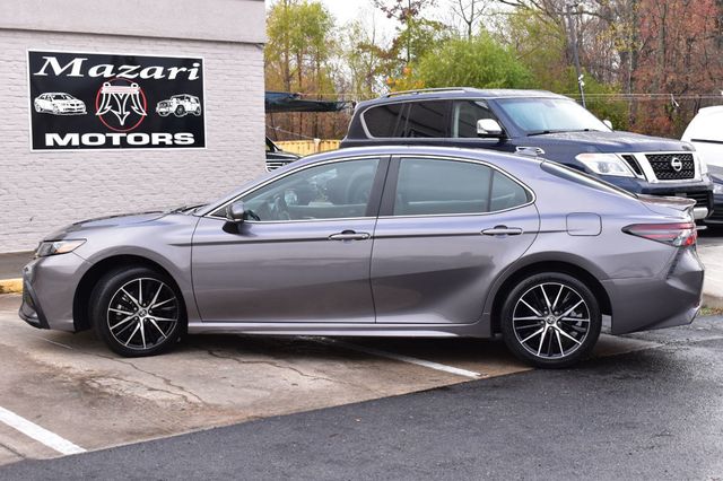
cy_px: 240
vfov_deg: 25.0
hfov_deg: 36.9
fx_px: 1084
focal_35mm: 54
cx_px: 362
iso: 400
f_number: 9
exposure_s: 1/125
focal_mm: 36
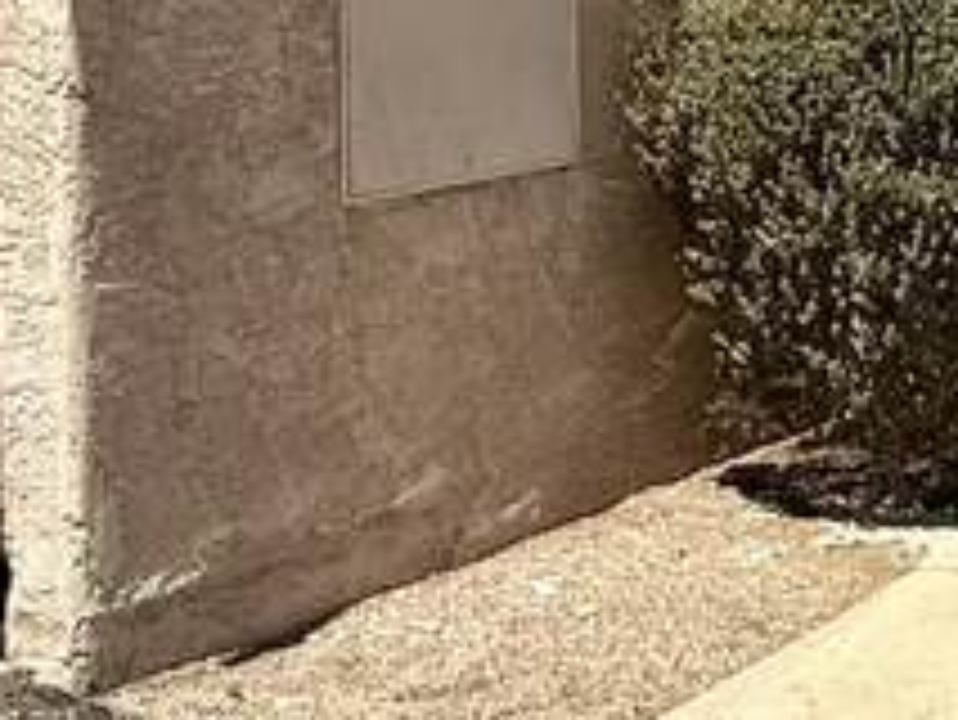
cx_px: 1106
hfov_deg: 21.8
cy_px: -144
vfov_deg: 16.8
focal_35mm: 84
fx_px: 2326
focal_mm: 2.22
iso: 50
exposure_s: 1/2410
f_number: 2.2
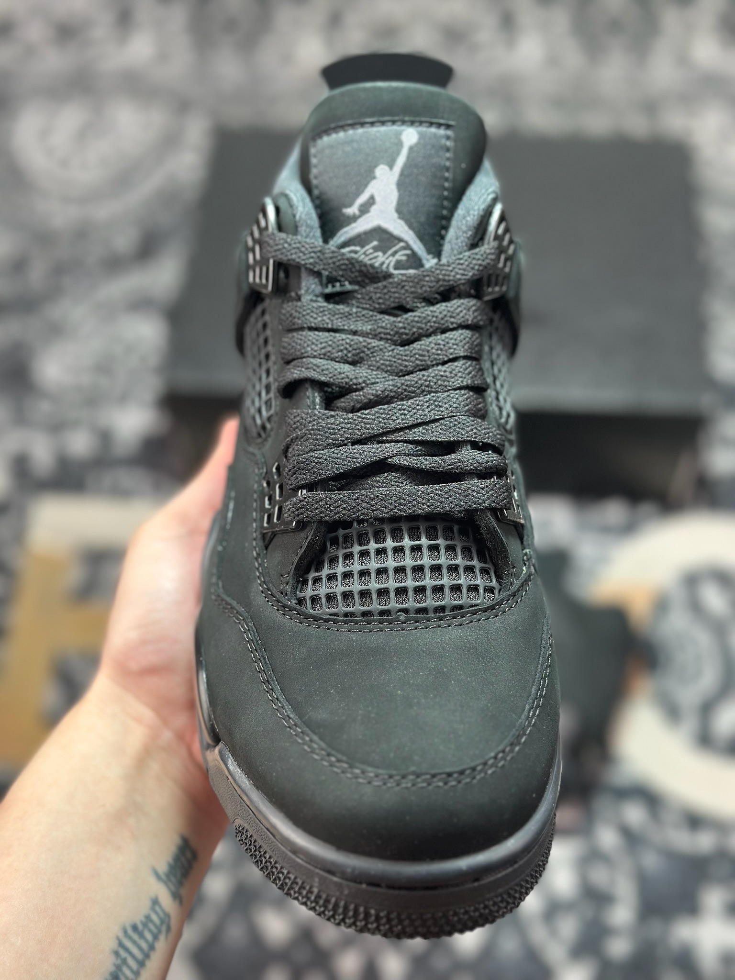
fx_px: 1359
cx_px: 368
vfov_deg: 39.7
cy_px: 490
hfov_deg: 30.3
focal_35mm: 48
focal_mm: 6.86
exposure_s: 1/141
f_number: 1.78
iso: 80
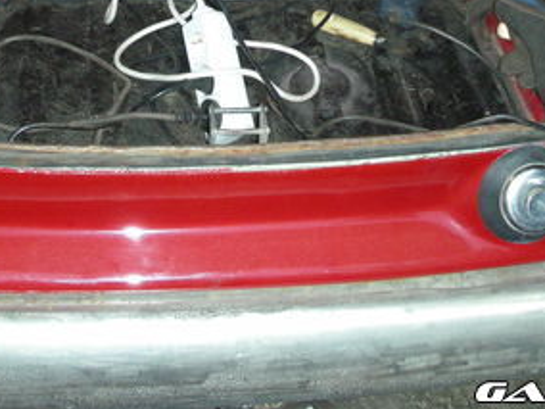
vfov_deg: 17.9
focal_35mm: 79
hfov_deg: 24.6
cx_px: 190
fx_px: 1244
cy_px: -50
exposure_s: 1/60
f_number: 2.8
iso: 146
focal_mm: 5.8
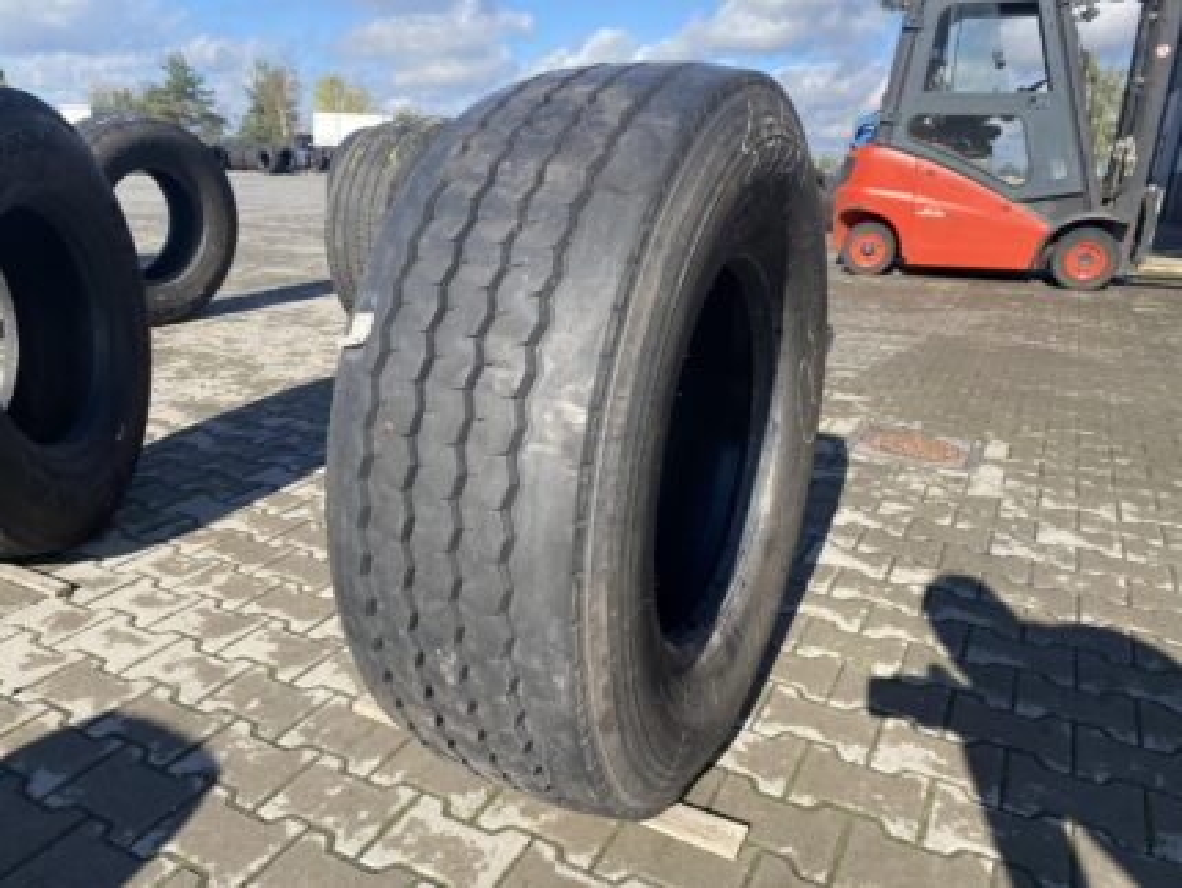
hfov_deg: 67.3
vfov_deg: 53.1
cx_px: 591
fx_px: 888
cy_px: 444
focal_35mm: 26
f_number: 1.8
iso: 32
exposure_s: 1/1346
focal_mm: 4.25
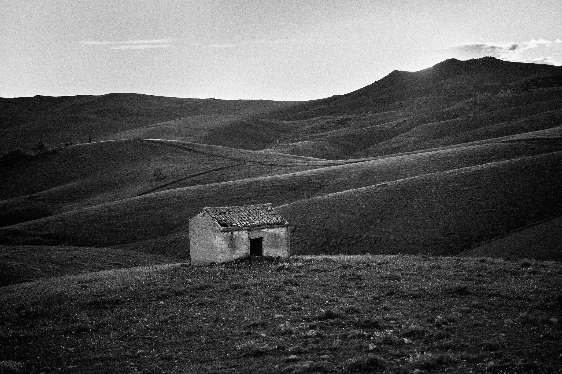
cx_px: 281
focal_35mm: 50
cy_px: 187
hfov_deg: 39.6
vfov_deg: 27.0
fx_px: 780
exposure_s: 1/1800
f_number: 1.4
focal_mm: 33
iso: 160
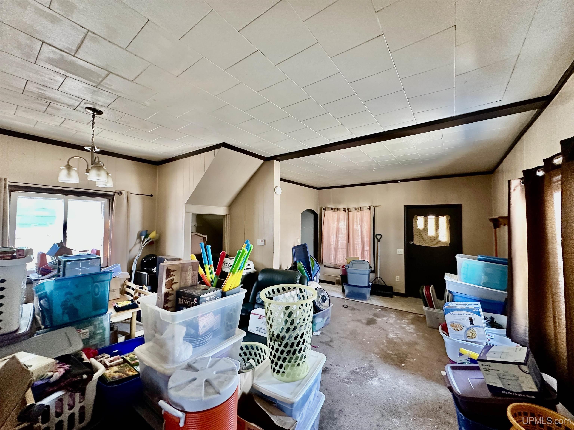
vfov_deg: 85.7
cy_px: 215
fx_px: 232
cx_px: 287
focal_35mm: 14
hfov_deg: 102.1
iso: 320
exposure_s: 1/67
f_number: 2.2
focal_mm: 2.22
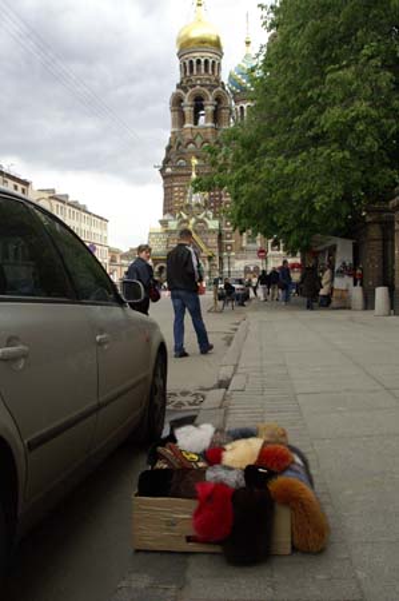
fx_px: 600
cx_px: 200
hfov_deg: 36.8
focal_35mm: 36
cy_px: 300
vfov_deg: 53.2
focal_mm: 24
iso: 1600
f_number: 9.5
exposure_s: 1/1000
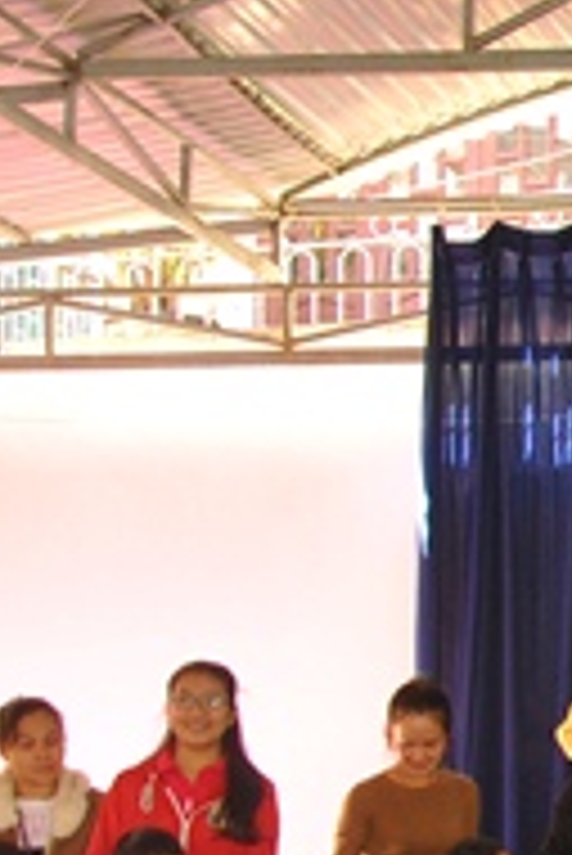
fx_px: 2640
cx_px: 1234
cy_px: 652
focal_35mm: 111
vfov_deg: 18.3
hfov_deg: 11.0
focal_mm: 22
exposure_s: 1/30
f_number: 5.6
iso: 360
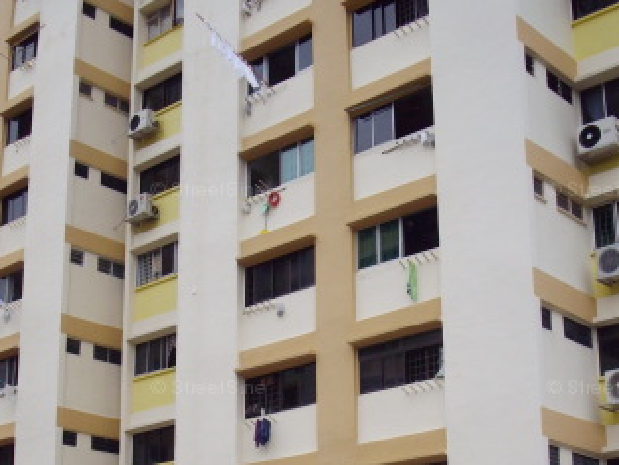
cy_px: 390
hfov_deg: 29.8
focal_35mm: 65
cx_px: 299
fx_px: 1163
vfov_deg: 22.2
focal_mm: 6.2
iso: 80
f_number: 5.6
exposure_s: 1/400
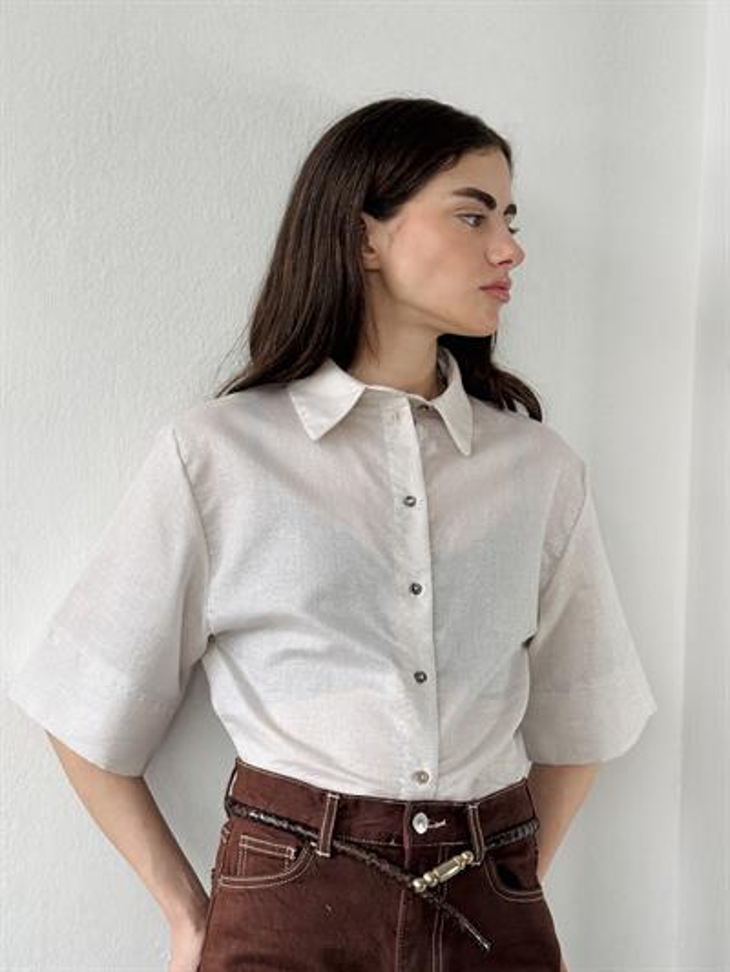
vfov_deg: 39.6
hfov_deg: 30.3
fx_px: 1349
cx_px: 365
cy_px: 486
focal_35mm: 48
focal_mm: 6.76
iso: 100
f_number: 1.78
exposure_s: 1/75
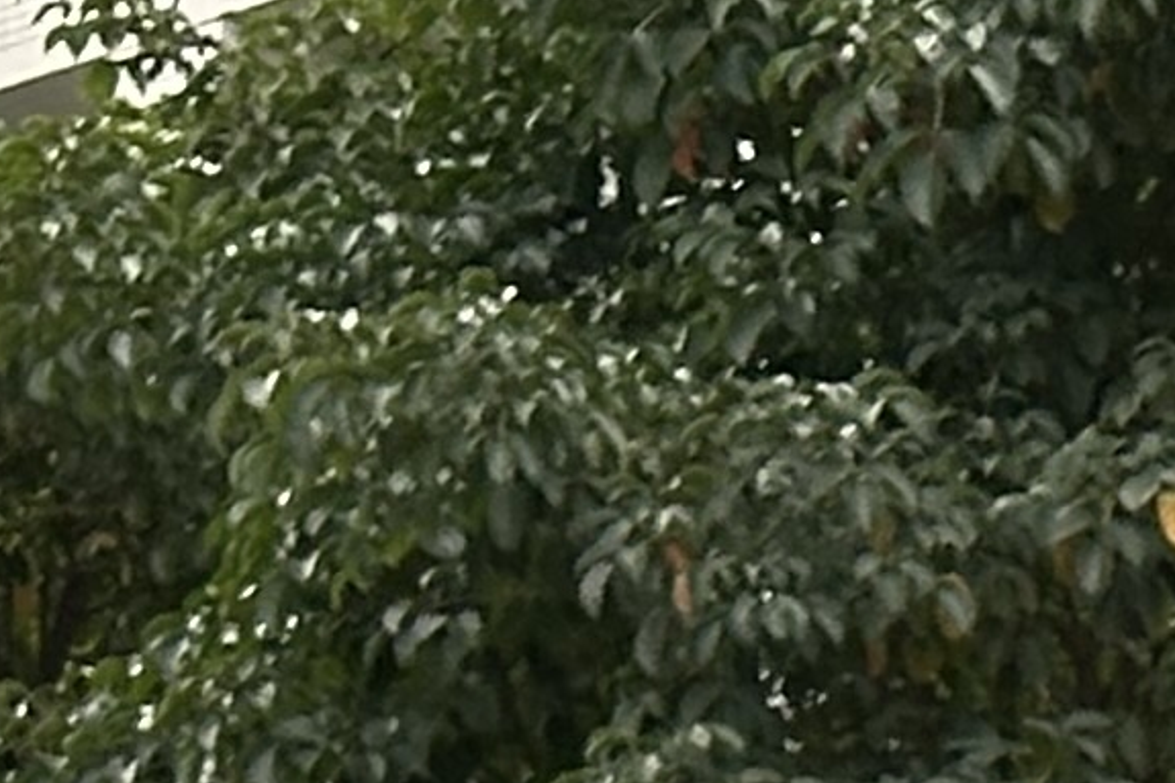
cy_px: 2944
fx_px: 11420
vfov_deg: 3.7
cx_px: 3014
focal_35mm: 350
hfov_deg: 5.6
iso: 64
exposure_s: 1/1095
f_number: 1.78
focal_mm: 6.86
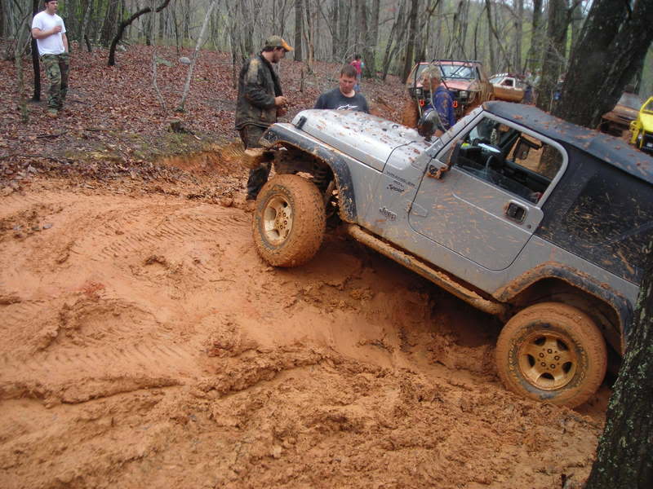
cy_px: 244
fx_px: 717
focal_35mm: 38
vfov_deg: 37.7
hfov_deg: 49.0
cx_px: 326
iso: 50
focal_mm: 6.3
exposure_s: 1/58.3
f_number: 3.2
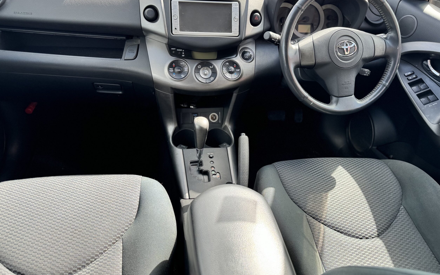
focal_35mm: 26
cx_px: 222
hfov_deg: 70.4
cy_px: 124
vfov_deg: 47.5
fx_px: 312
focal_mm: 6.86
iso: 64
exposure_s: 1/186
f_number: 1.78
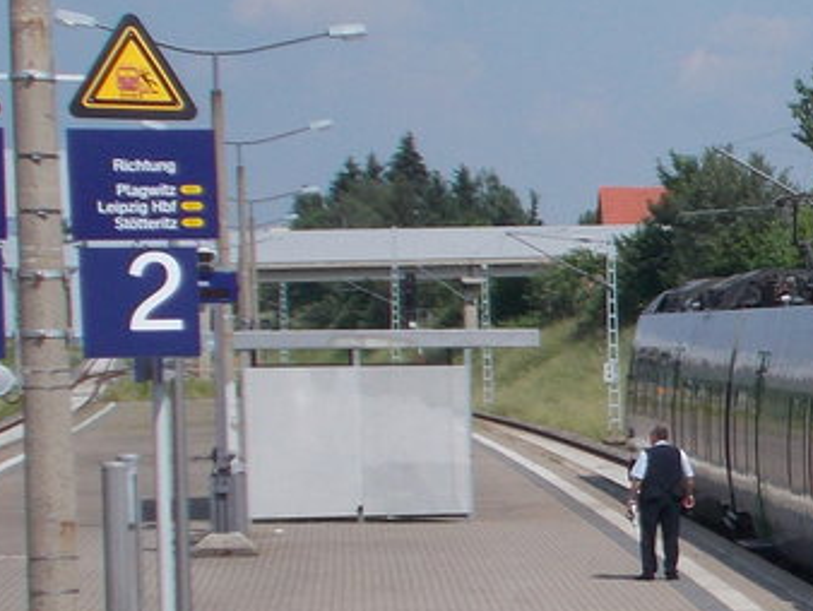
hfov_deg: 11.9
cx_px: 1330
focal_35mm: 156
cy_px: 556
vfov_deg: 9.5
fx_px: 3666
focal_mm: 7.9
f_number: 10.6
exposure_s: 1/160
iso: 80
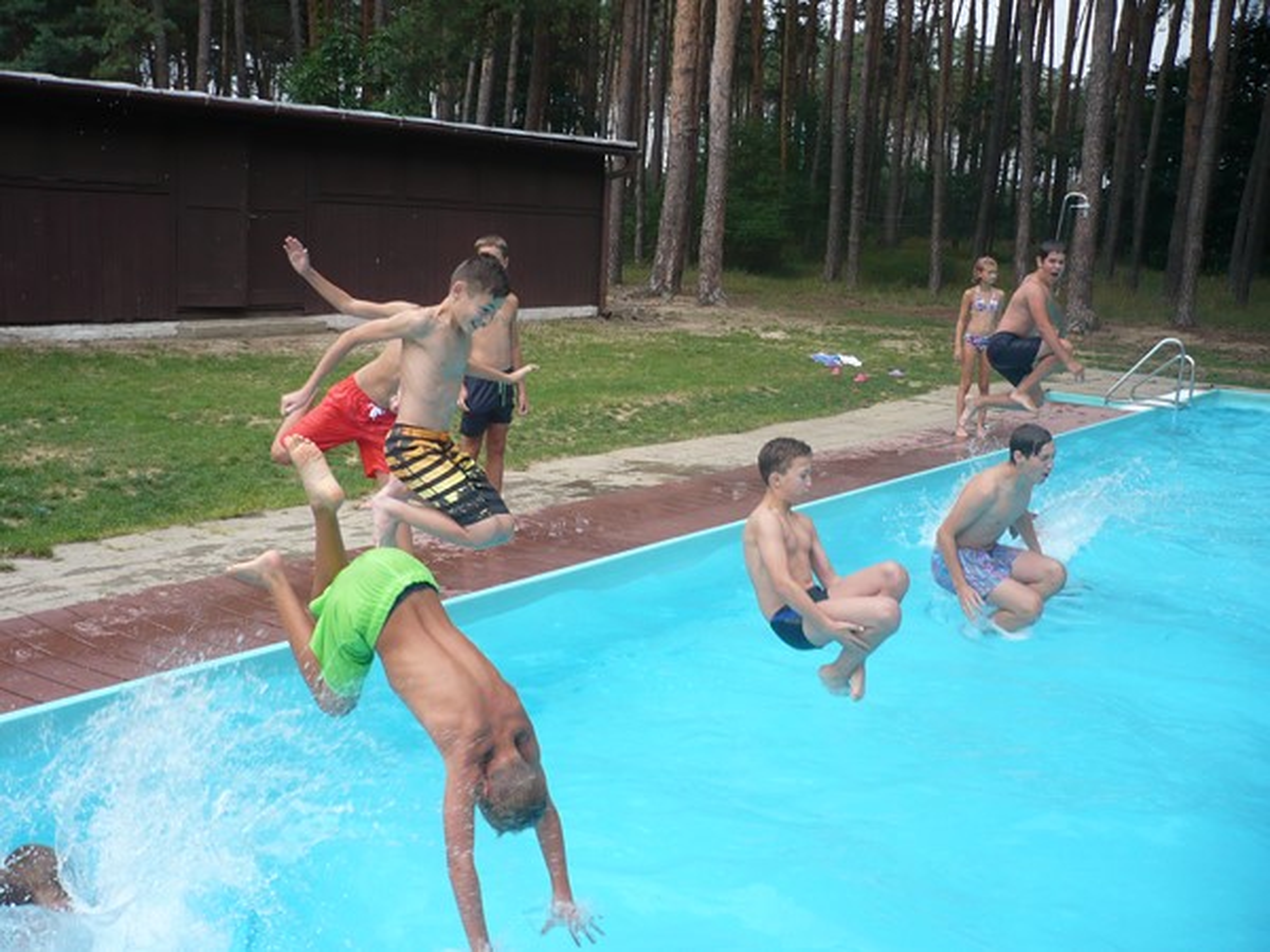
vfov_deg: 40.7
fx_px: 1284
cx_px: 635
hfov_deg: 52.6
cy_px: 476
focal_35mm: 35
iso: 100
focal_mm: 5.8
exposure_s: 1/400
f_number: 2.8
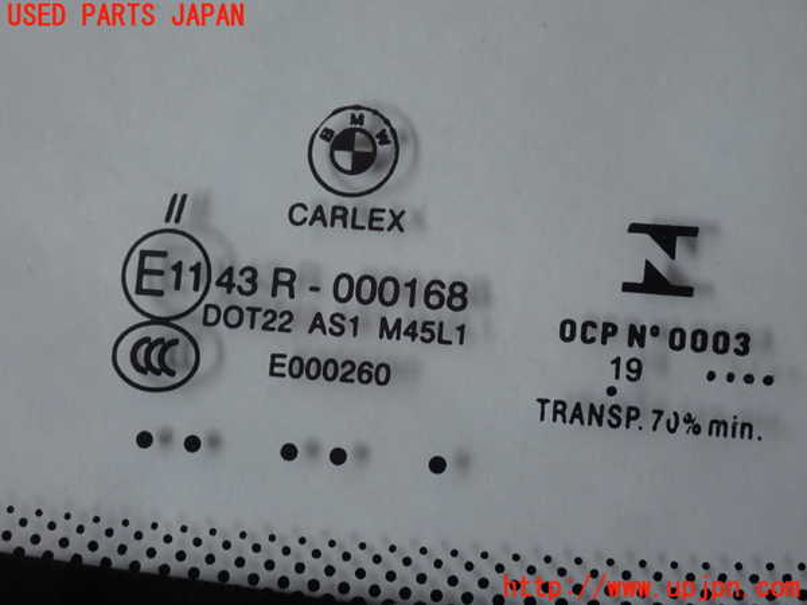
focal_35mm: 88
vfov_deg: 16.8
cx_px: 404
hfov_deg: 22.3
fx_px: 2052
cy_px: 302
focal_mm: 15.66
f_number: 4.5
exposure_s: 1/125
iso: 100
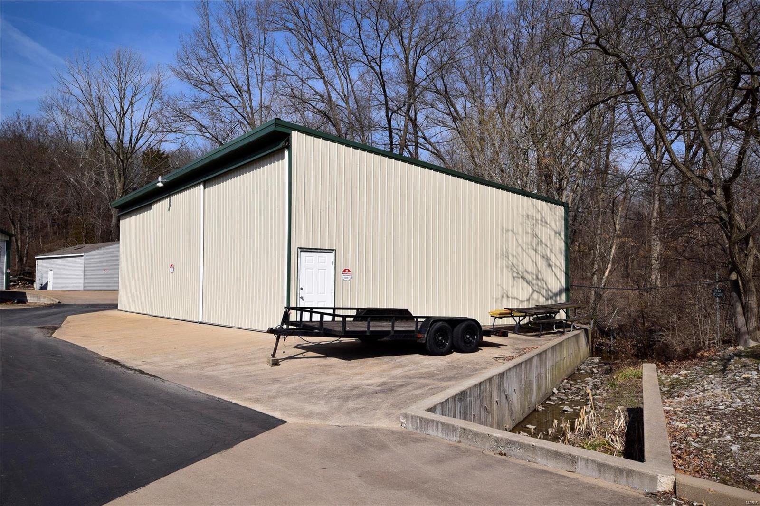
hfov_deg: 61.9
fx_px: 633
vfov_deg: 43.6
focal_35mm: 30
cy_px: 253
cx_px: 380
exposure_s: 1/500
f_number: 11
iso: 280
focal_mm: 20
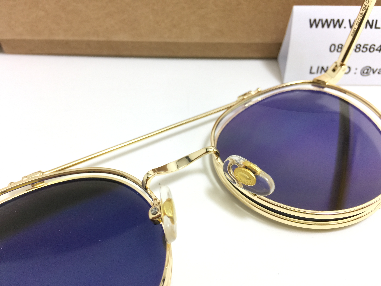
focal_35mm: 29
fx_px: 319
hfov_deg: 61.7
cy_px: 143
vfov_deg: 48.2
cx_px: 190
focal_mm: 4.15
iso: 32
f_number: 2.2
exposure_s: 1/33
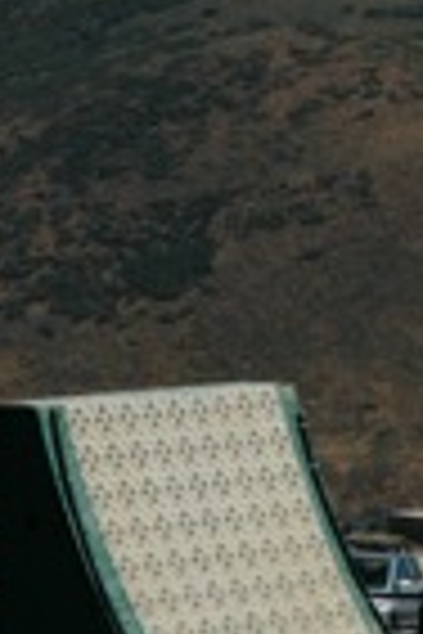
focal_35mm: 372
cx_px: 544
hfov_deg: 3.7
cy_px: 216
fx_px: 6556
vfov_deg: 5.5
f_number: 11
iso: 200
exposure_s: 1/800
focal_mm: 70
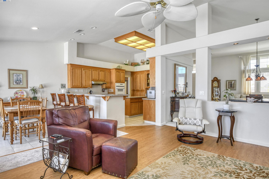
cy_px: 90
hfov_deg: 100.4
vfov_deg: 77.3
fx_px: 112
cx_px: 134
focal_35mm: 15
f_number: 4
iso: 500
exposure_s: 1/400
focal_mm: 10
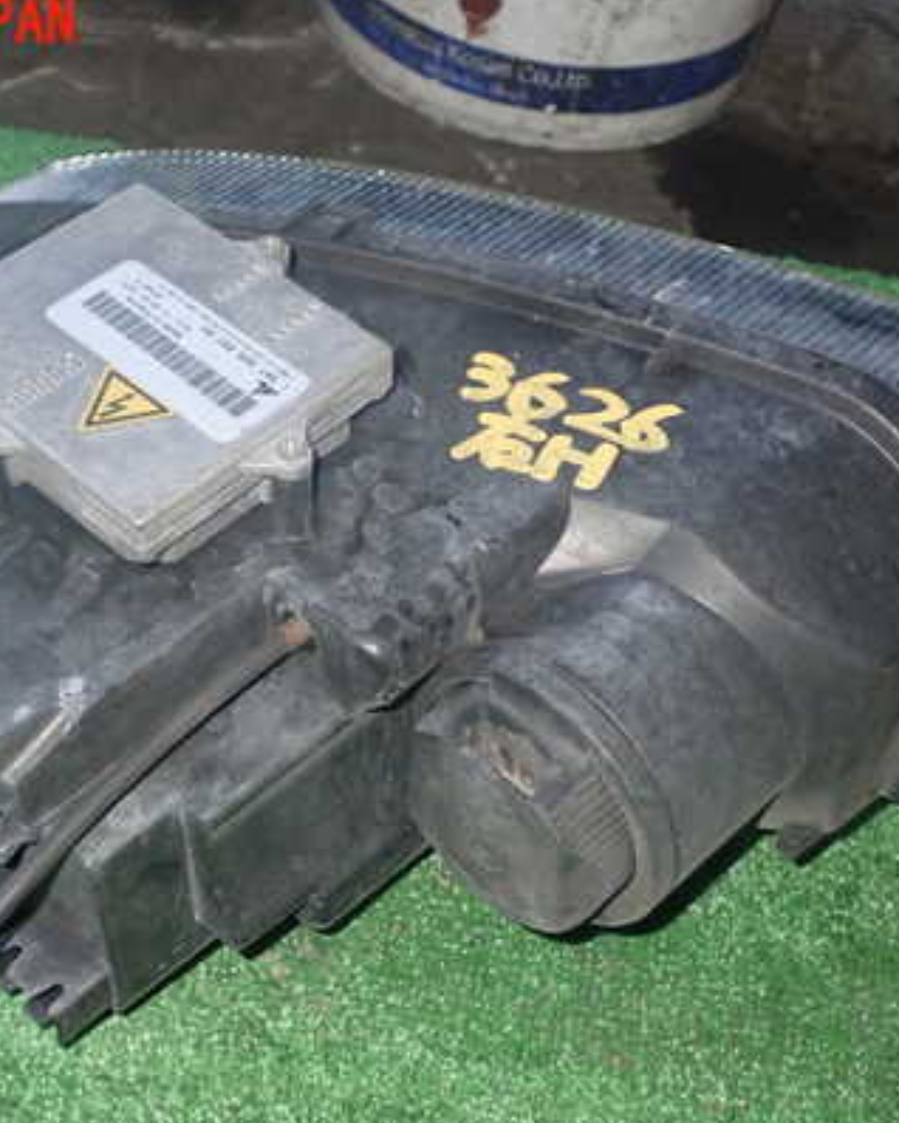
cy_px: 625
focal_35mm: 56
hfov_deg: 27.1
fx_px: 1861
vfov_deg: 33.5
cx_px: 410
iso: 500
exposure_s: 1/40
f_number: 8
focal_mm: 6.83
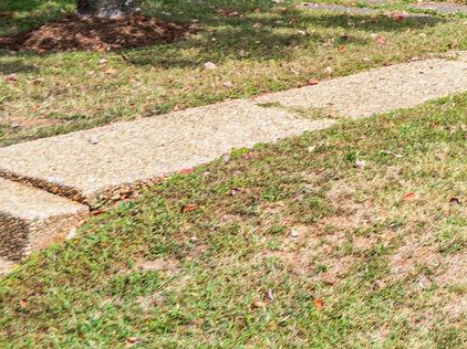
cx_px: 879
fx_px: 1699
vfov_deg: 11.2
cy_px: -197
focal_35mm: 126
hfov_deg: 13.7
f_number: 8
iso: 400
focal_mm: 32
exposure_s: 1/160
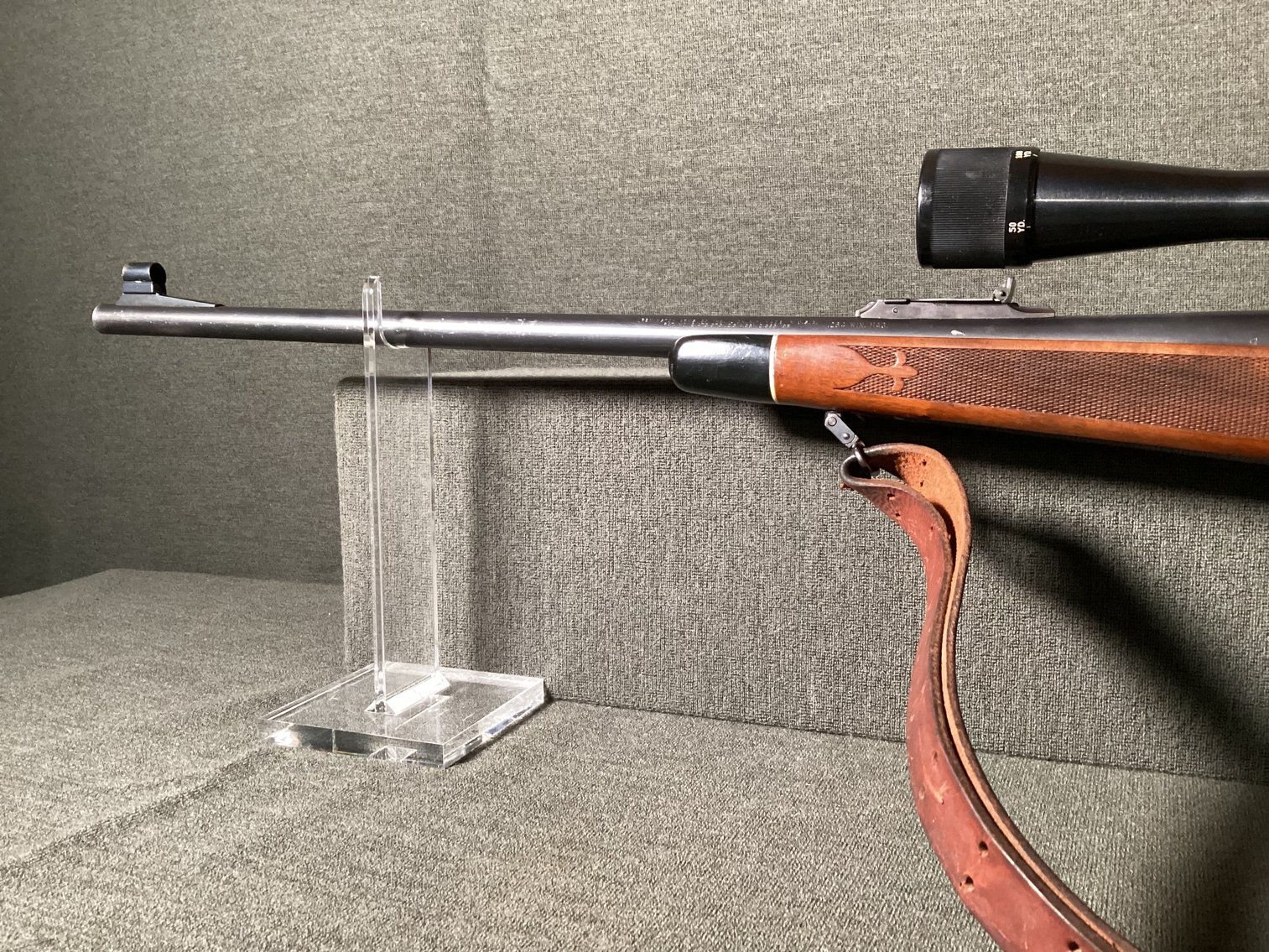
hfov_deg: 58.3
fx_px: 1137
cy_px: 476
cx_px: 634
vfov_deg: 45.4
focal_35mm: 31
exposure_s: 1/33
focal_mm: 3.3
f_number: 2.4
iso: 320
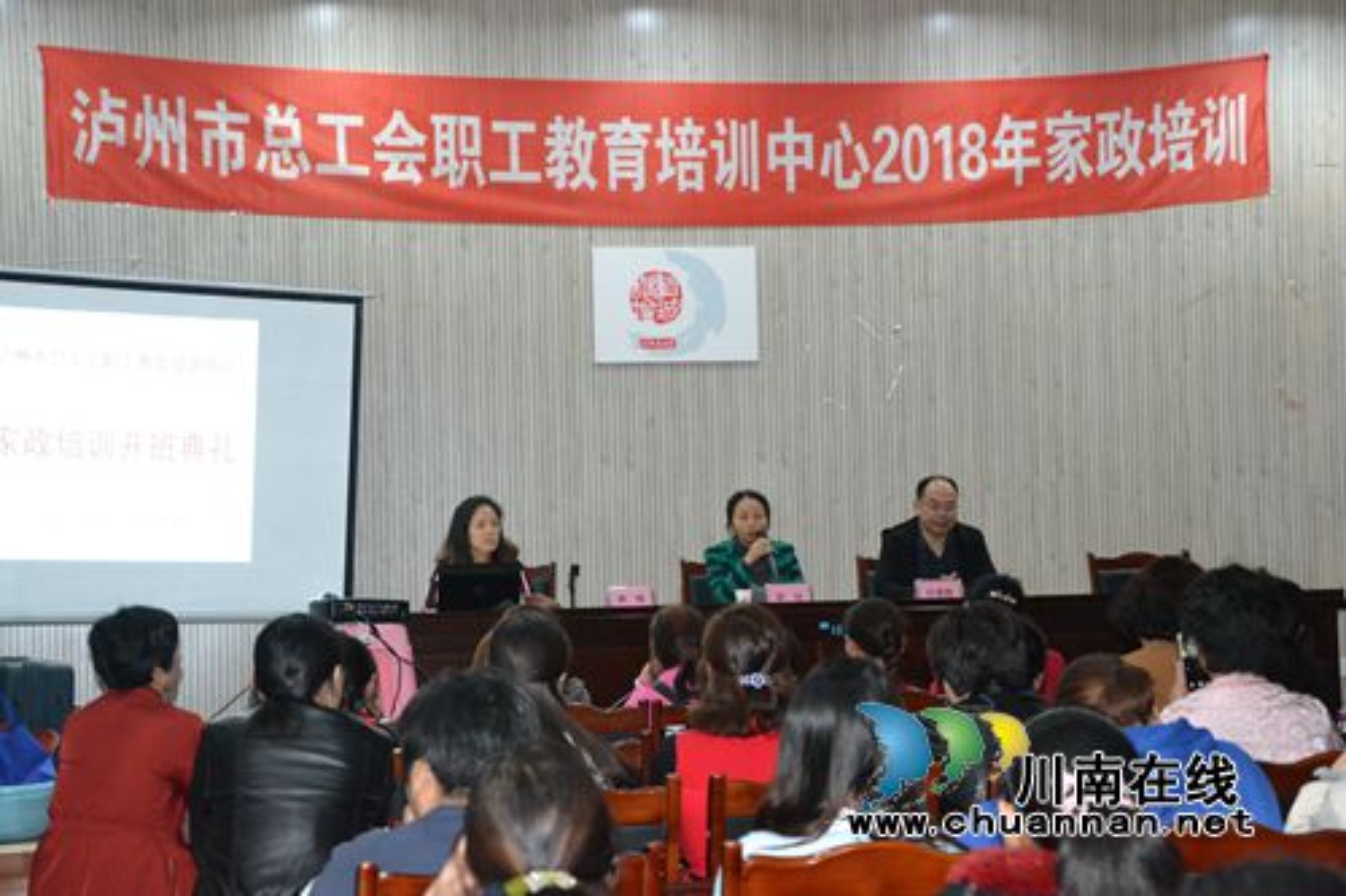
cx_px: 673
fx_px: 2691
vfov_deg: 18.9
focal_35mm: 72
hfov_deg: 28.1
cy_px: 448
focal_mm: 48
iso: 3200
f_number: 4.8
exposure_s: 1/60
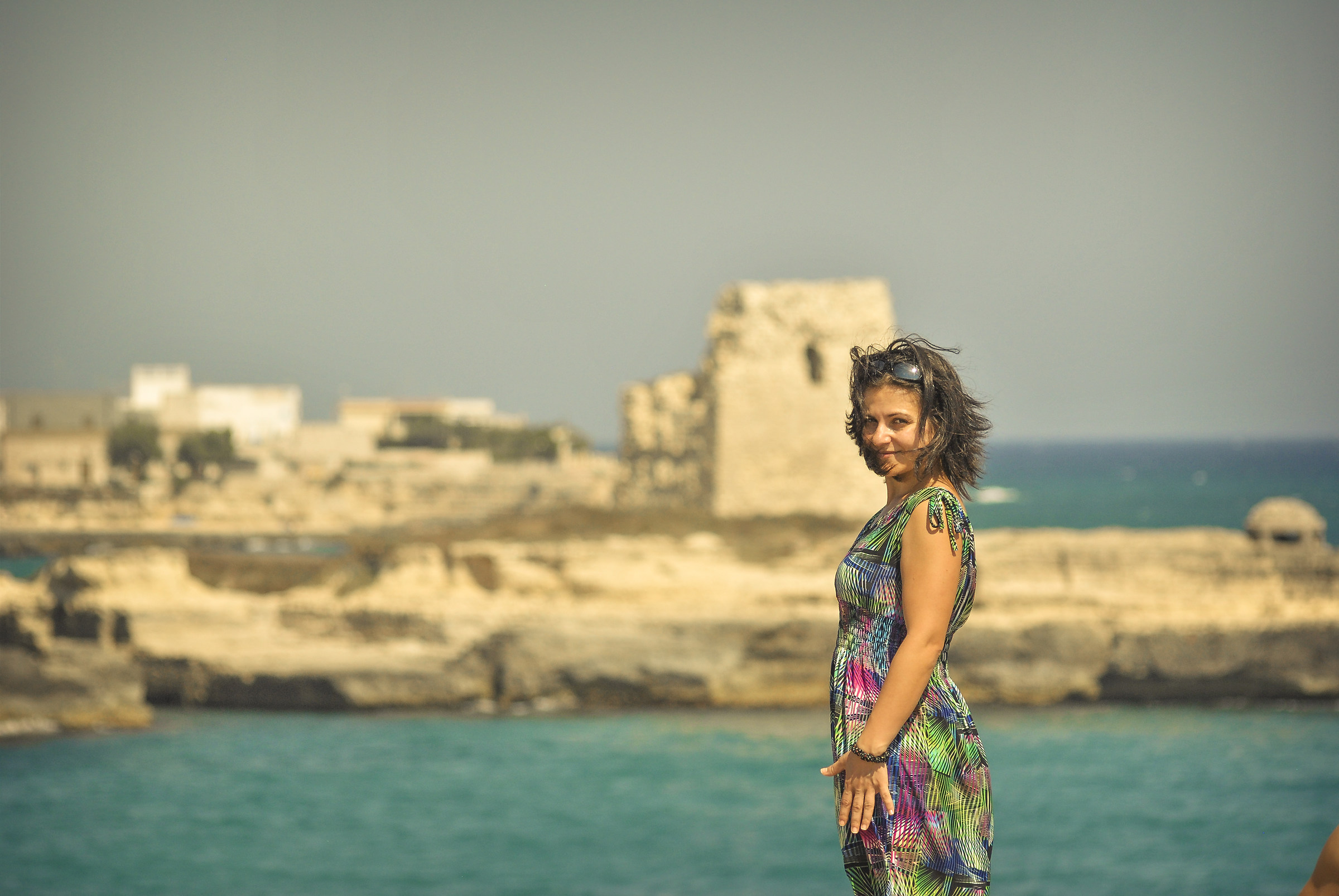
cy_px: 448
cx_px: 670
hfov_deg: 10.1
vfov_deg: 6.8
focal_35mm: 202
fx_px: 7540
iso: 200
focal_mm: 135
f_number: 4.2
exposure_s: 1/4000
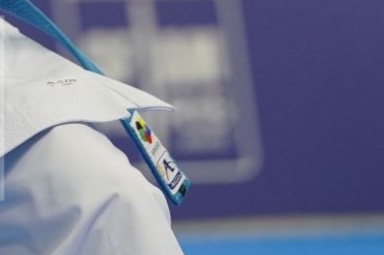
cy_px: -253
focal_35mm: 956
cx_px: -91
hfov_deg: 2.2
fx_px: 10192
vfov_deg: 1.4
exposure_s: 1/500
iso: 1250
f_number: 2.8
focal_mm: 200
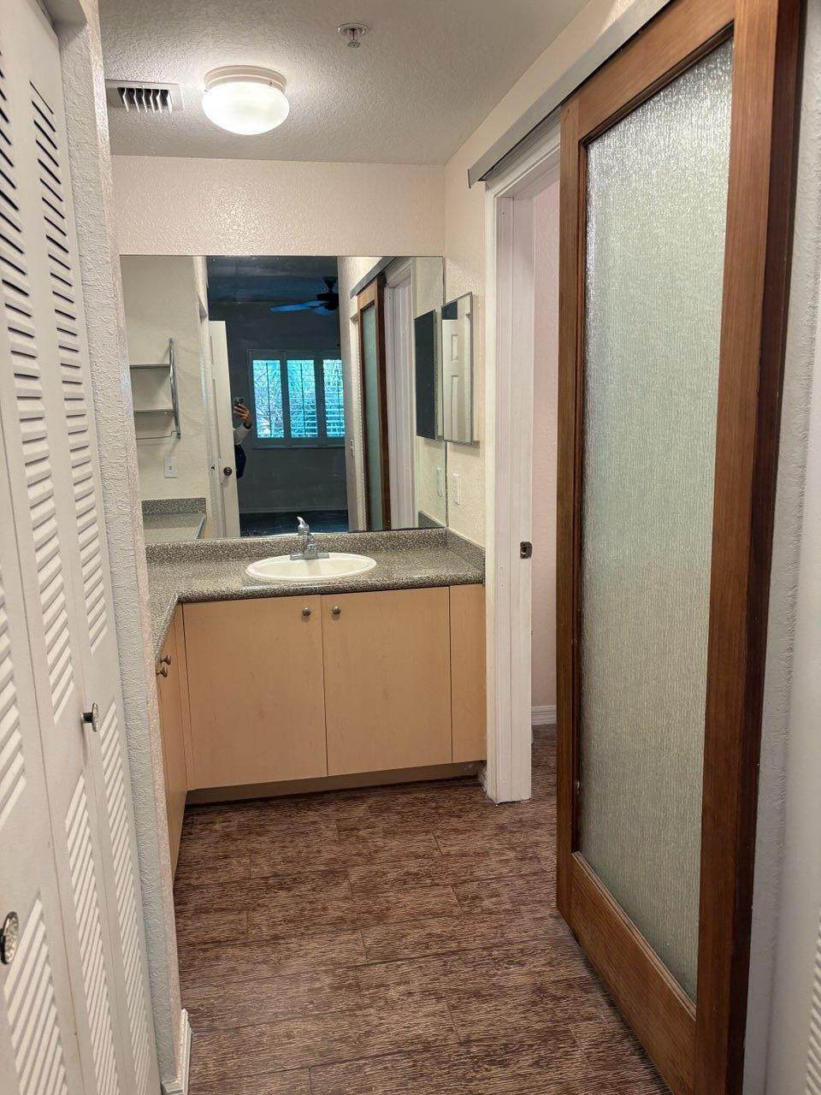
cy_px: 548
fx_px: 822
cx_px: 410
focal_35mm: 26
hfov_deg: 53.1
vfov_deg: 67.3
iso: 160
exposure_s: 1/60
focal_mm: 5.96
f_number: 1.6
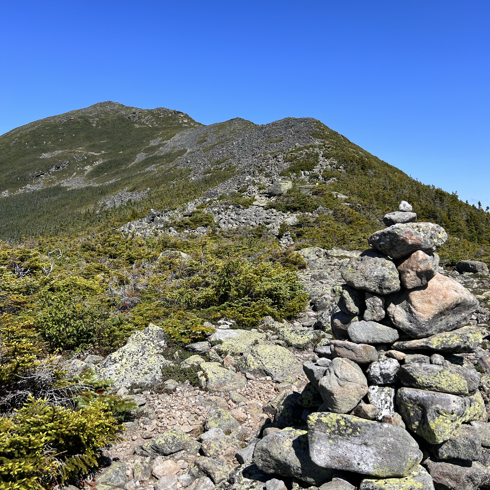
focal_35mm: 31
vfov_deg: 52.5
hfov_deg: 52.5
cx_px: 248
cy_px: 236
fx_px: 496
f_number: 1.5
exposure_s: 1/3571
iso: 50
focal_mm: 5.7
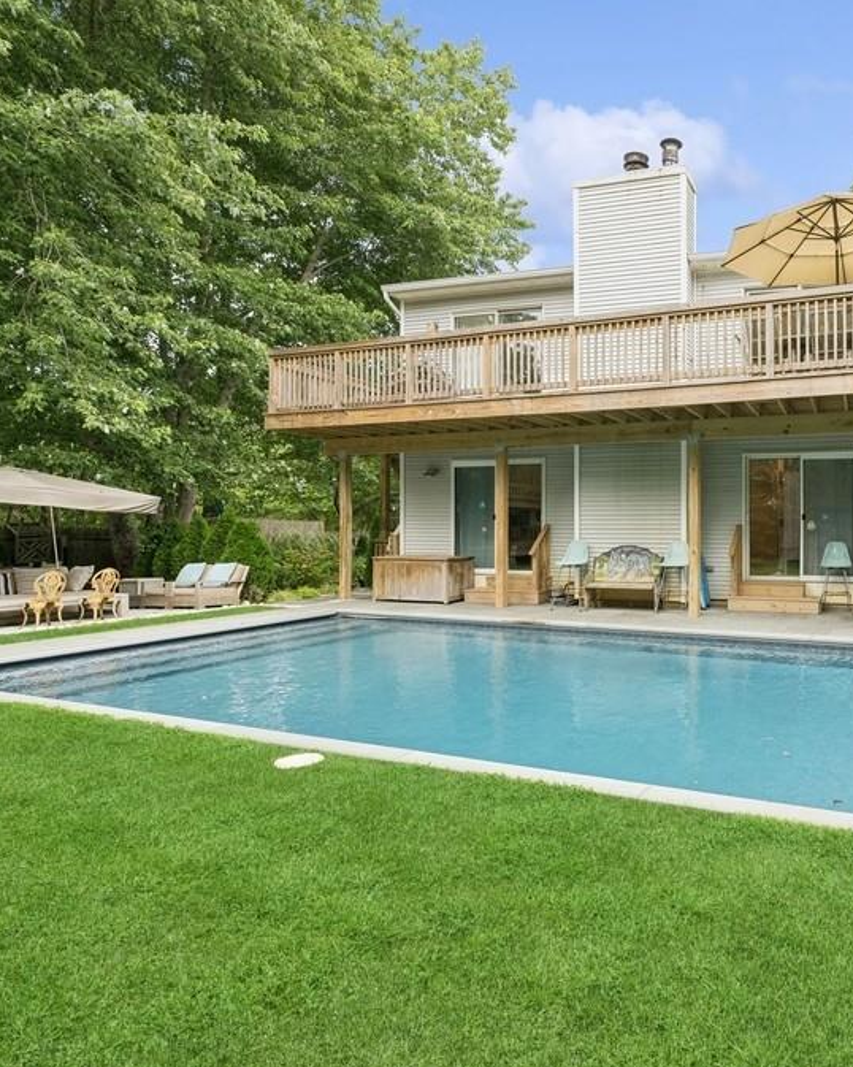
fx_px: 631
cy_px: 539
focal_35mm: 20
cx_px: 698
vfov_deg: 80.4
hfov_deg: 61.7
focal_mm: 14
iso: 1600
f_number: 6.3
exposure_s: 1/1250
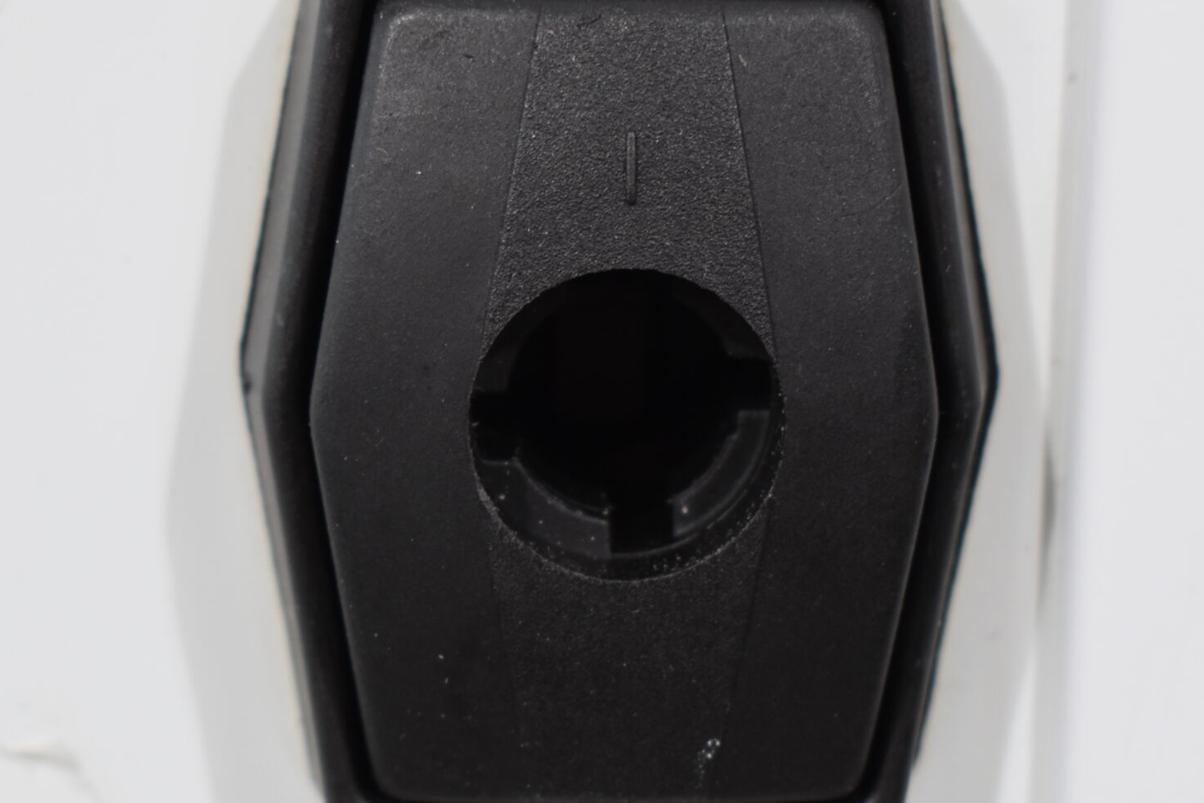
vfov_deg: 10.9
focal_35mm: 126
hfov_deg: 16.3
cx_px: 597
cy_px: 424
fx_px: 4213
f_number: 5.6
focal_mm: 48
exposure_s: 1/60
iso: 450
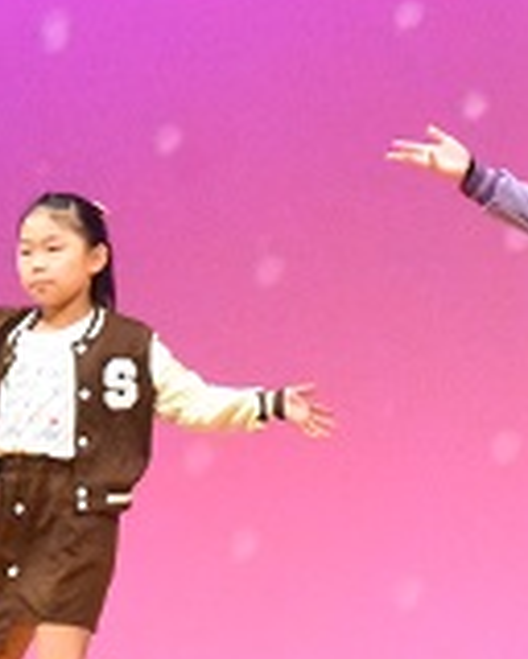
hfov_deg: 9.7
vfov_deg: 12.2
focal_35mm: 158
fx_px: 3086
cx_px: 4
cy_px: 237
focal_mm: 30
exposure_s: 1/320
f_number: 9
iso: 25600
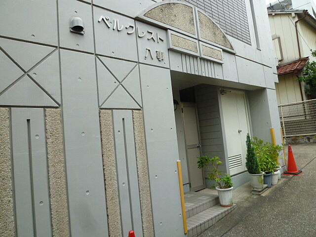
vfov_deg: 54.9
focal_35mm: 25
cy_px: 118
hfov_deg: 69.4
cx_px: 158
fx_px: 228
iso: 160
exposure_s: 1/200
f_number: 3.5
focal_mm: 4.5
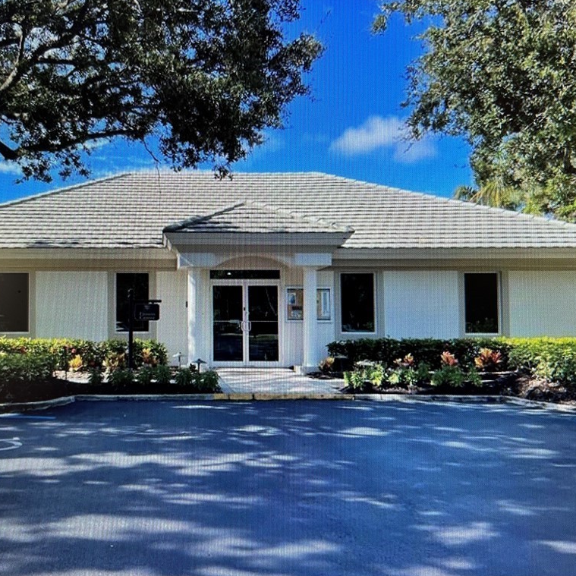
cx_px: 270
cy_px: 287
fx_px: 584
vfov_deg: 52.5
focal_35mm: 31
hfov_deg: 52.5
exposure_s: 1/60
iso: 125
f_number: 1.5
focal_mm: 5.7
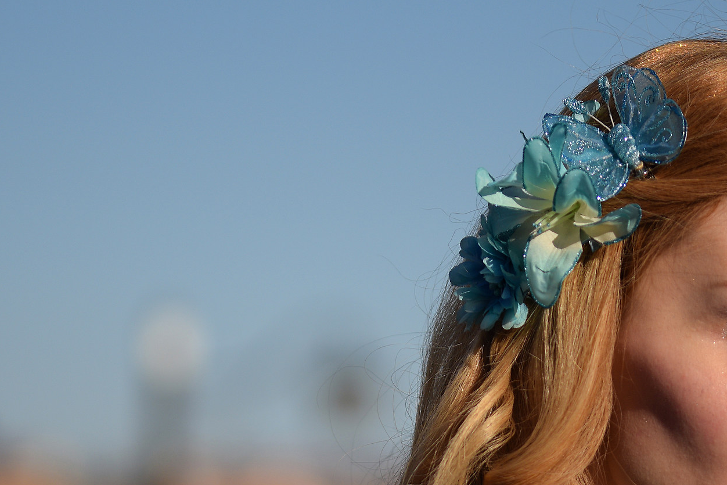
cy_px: 409
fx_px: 6098
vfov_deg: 4.5
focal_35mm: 302
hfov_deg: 6.8
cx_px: 456
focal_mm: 105
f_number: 3
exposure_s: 1/4000
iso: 100
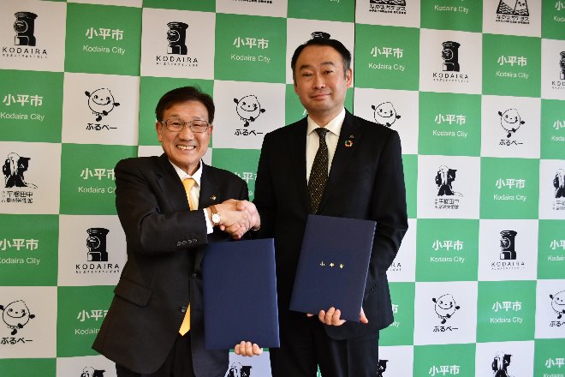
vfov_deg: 40.0
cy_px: 188
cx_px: 282
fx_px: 518
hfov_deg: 57.2
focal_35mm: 33
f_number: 4
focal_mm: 22
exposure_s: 1/40
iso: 1000
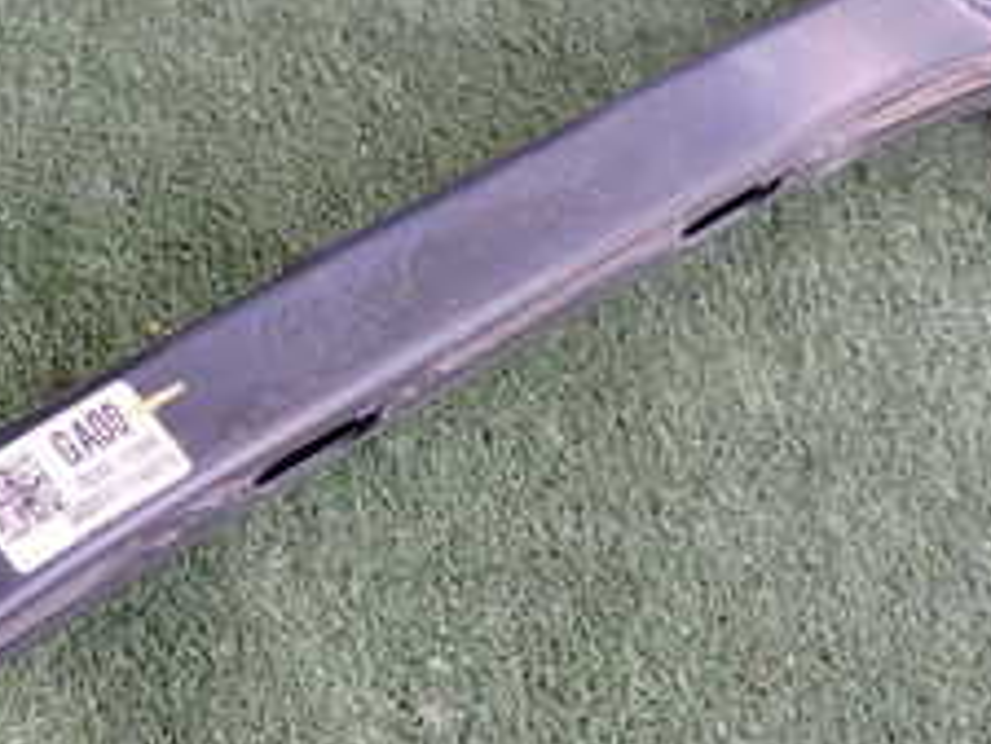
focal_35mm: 80
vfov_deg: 18.4
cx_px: 123
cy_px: 480
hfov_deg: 23.8
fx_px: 2291
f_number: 2.3
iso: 200
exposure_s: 1/80
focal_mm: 5.4
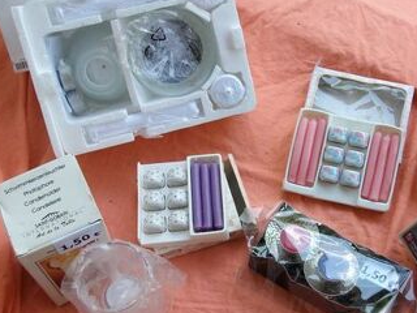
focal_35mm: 48
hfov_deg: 39.2
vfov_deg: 30.2
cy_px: 180
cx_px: 274
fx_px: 578
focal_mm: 5.7
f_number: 2.9
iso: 80
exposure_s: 1/57.2
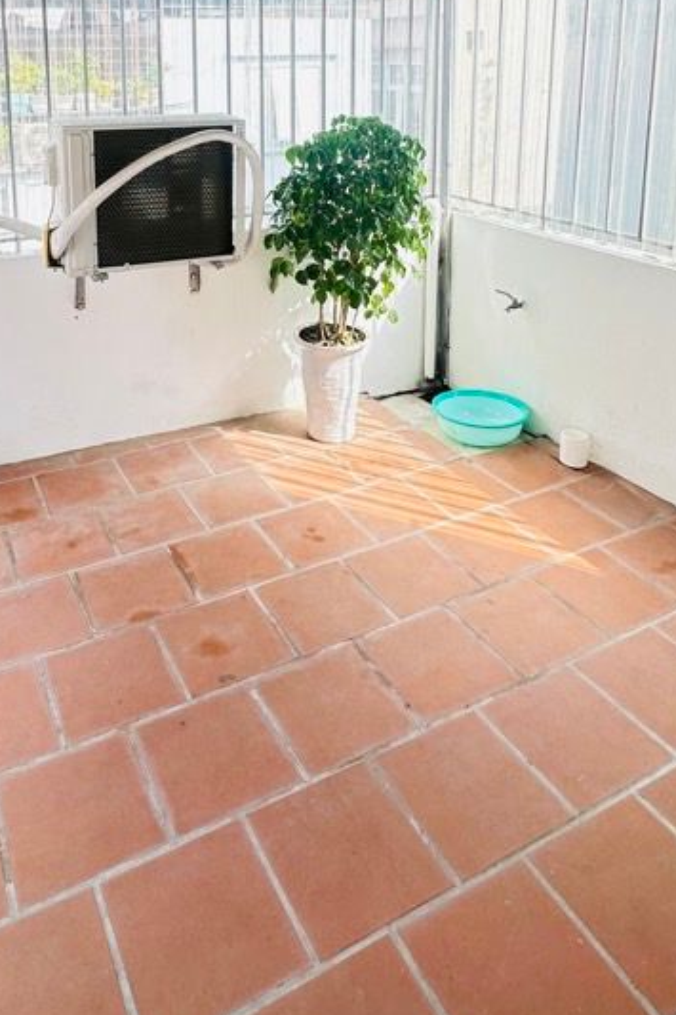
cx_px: 230
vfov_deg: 59.7
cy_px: 187
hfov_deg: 45.7
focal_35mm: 28
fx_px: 789
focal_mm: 2.22
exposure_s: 1/166
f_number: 2.2
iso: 40
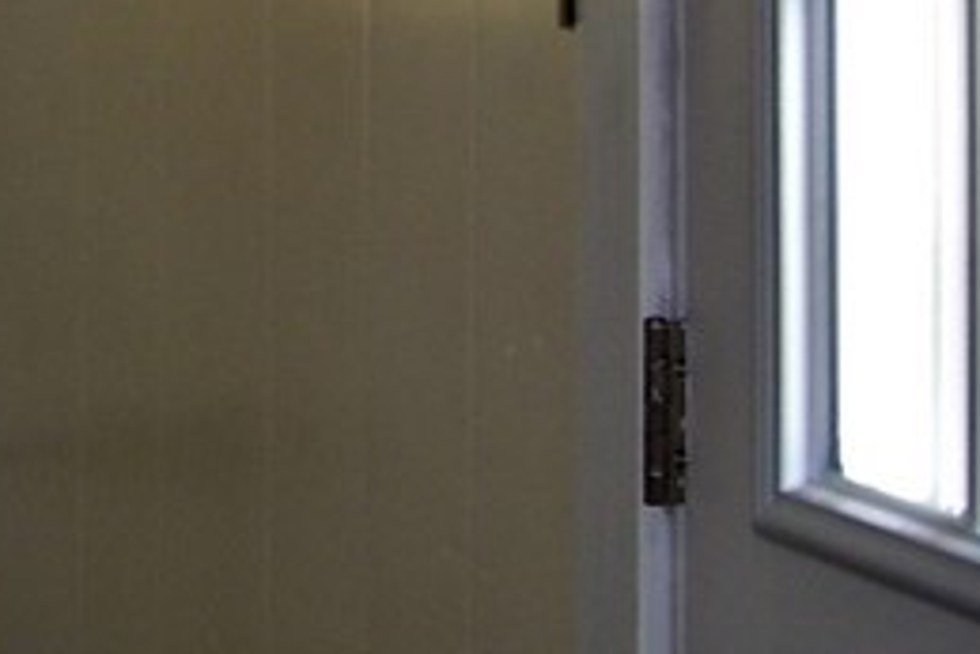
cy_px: -527
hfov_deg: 13.0
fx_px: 4031
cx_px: -539
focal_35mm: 148
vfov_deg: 8.9
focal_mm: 6
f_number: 2.7
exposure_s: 1/60
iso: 80
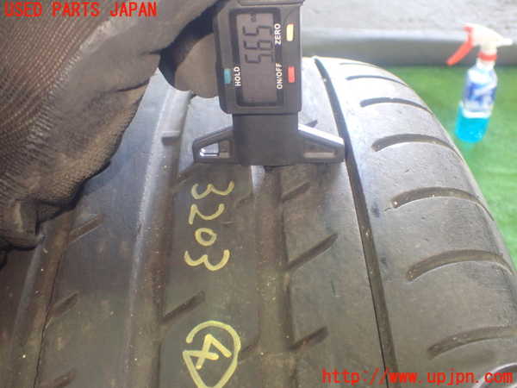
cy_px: 194
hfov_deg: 51.4
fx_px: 538
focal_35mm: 36
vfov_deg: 39.7
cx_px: 258
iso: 800
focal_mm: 6.37
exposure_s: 1/40
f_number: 2.5
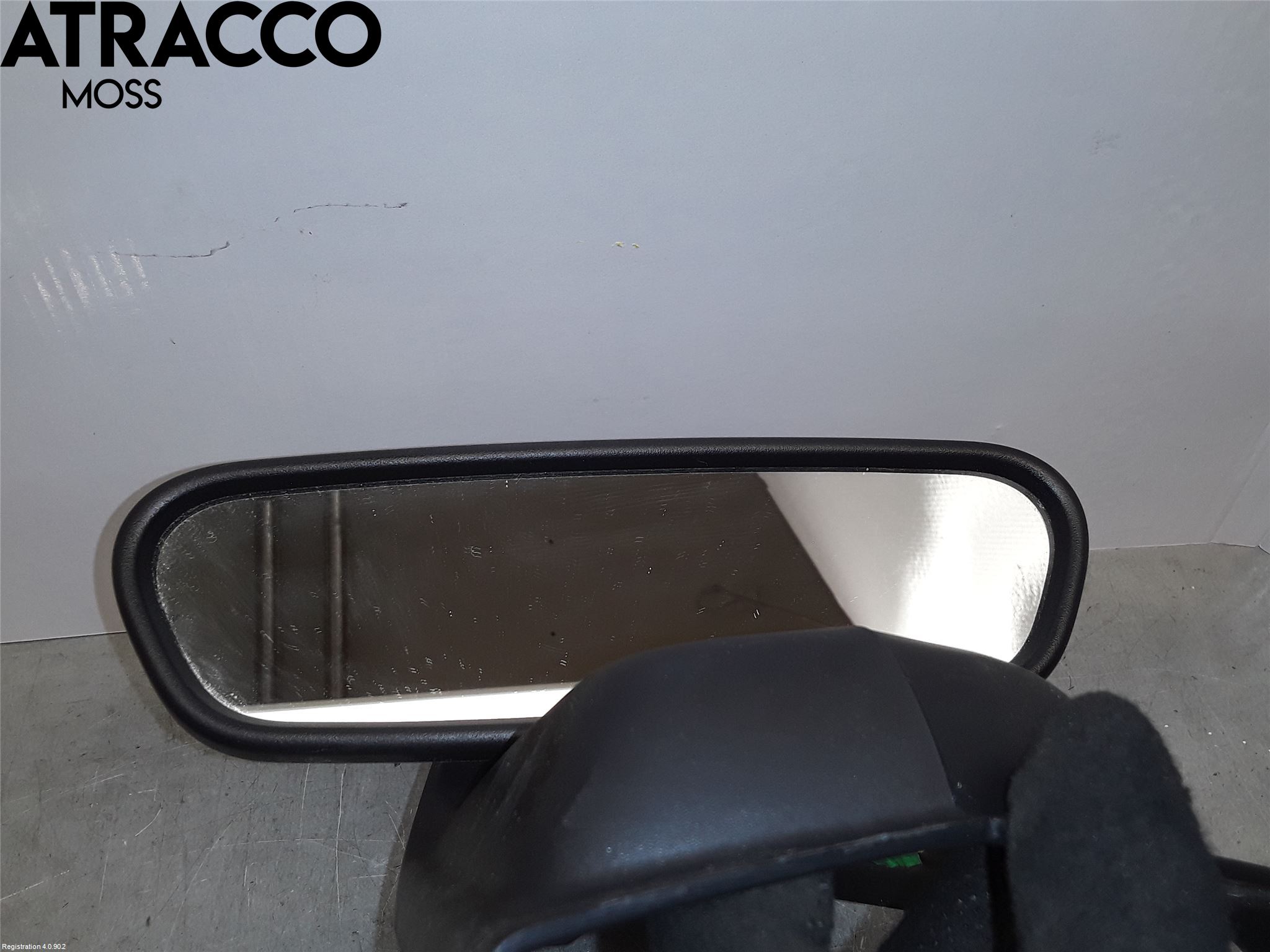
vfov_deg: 49.7
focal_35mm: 28
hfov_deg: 63.4
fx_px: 1027
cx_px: 635
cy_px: 476
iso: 40
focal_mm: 2.91
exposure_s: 1/139
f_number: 1.9
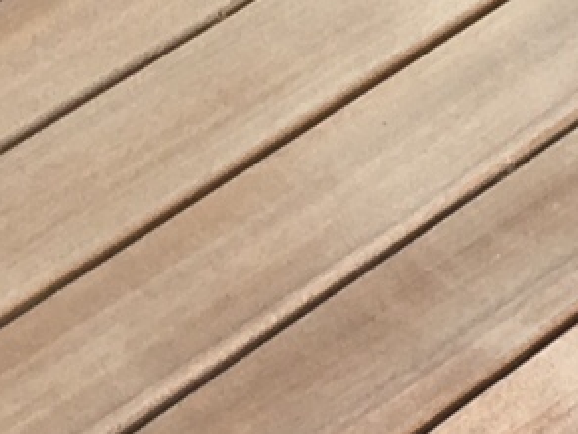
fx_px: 3339
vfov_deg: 7.4
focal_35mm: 200
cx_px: -75
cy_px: 547
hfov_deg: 9.8
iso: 25
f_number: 2.2
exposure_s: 1/100
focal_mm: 4.15
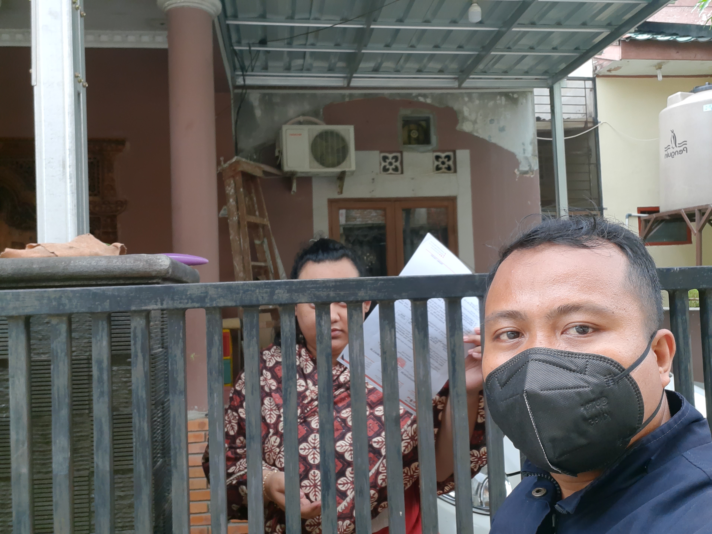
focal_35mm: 25
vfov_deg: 54.9
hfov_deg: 69.4
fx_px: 514
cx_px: 356
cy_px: 267
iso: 64
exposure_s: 1/100
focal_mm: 3.4
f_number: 2
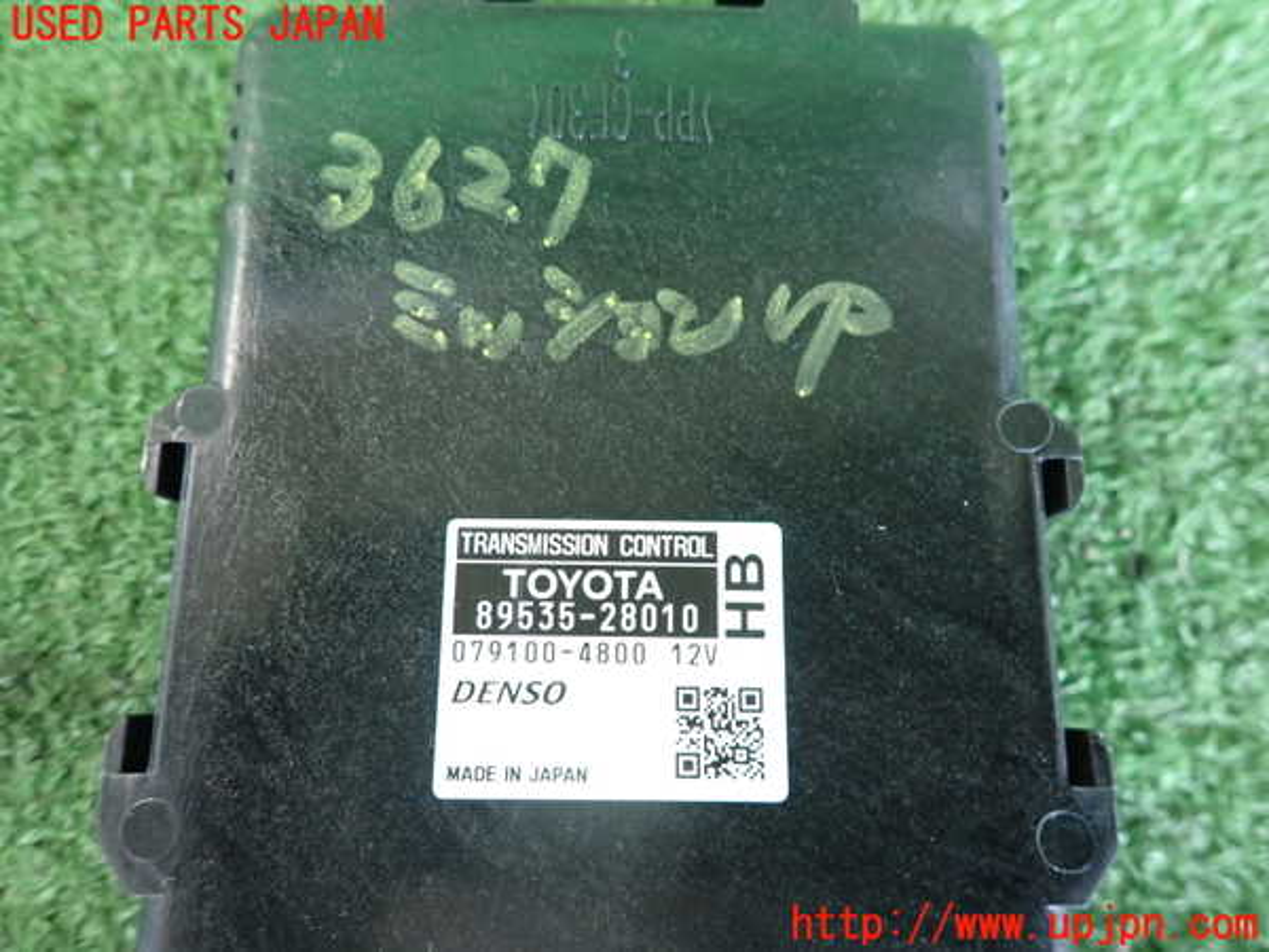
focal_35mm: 25
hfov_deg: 69.4
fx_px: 916
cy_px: 476
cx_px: 634
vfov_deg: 54.9
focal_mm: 4.5
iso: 500
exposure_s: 1/30
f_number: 2
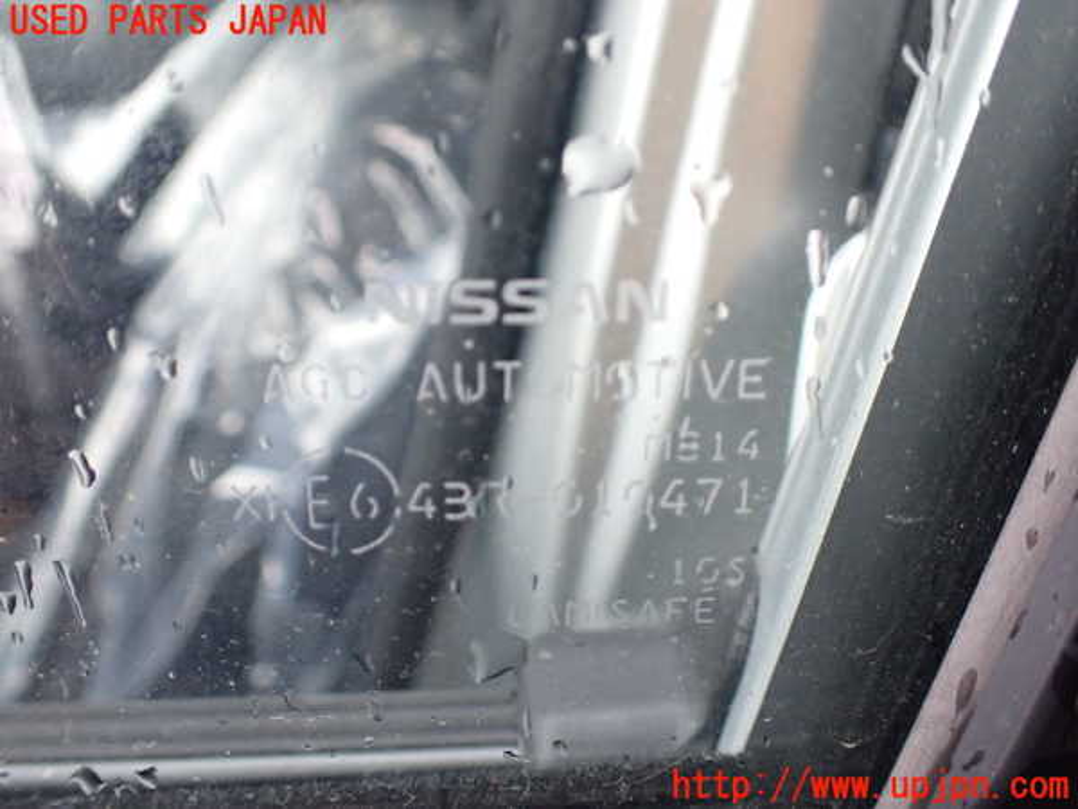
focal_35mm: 30
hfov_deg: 60.0
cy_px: 404
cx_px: 539
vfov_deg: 46.8
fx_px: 934
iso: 400
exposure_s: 1/125
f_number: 2.3
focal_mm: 5.4
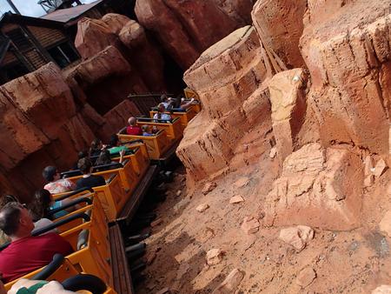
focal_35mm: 25
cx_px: 196
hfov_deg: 69.4
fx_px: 283
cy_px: 147
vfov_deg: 54.9
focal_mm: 4.5
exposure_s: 1/500
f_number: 8
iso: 200
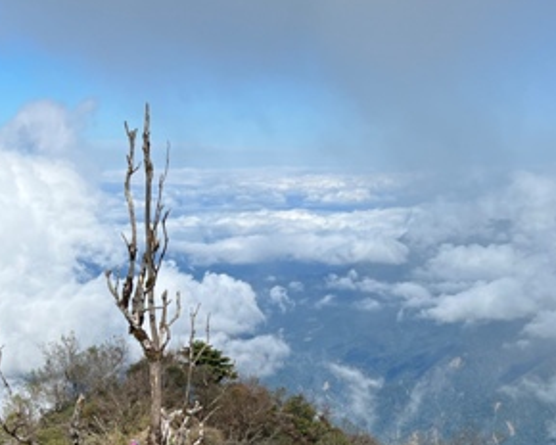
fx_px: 1152
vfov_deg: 21.5
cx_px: 293
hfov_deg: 27.1
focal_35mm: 70
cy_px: 380
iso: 50
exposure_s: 1/7463
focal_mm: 5.7
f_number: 1.5
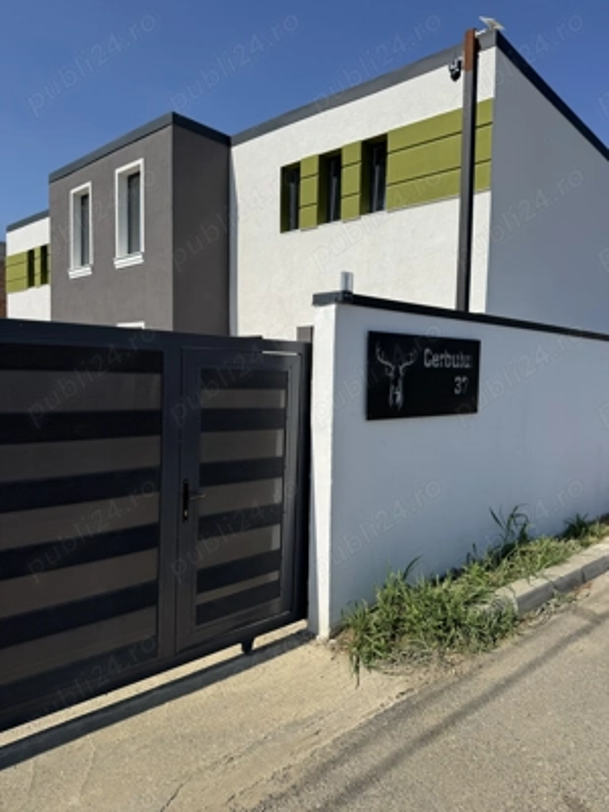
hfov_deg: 56.8
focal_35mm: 24
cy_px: 406
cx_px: 304
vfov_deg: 71.6
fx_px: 563
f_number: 1.78
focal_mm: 6.76
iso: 80
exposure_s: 1/7937
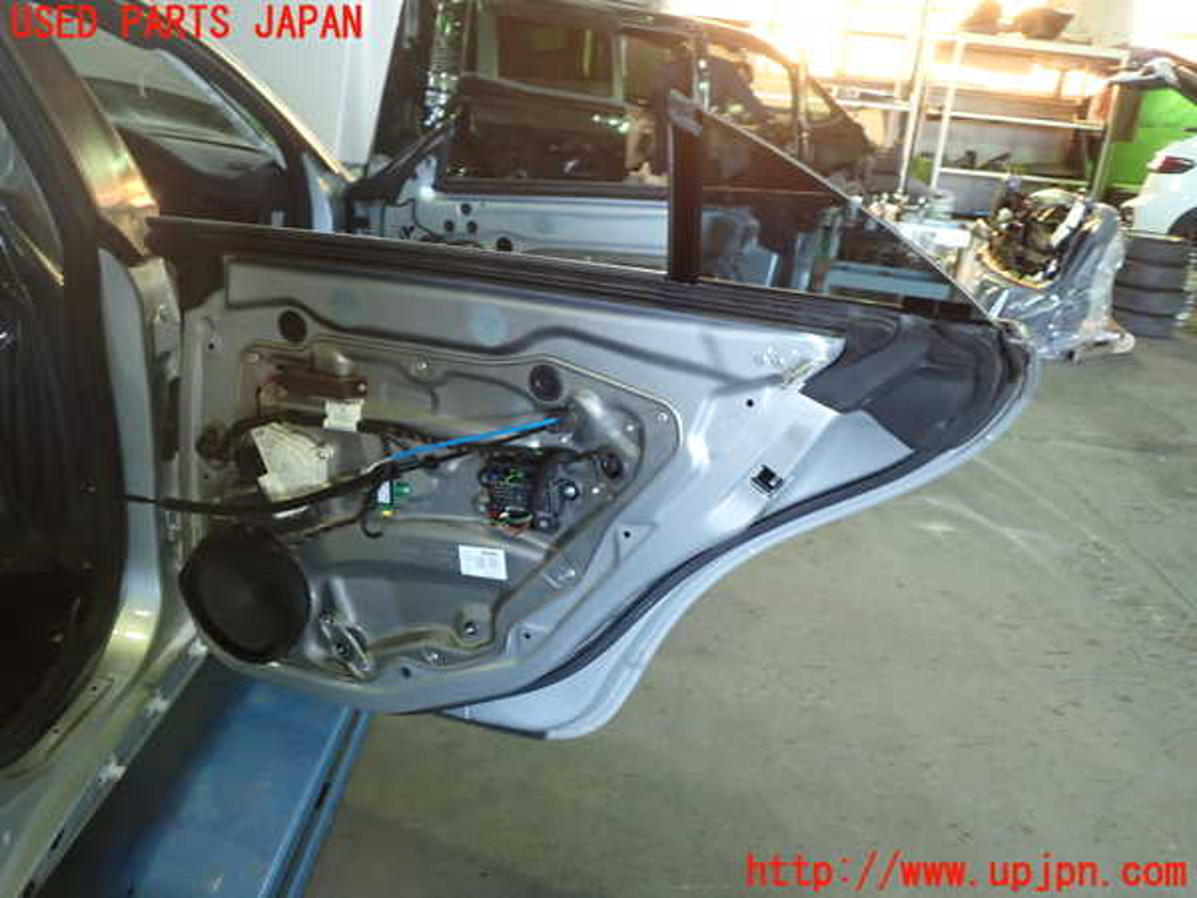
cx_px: 598
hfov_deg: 60.0
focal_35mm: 30
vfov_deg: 46.8
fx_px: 1037
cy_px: 449
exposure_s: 1/30
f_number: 2.3
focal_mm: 5.4
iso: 400
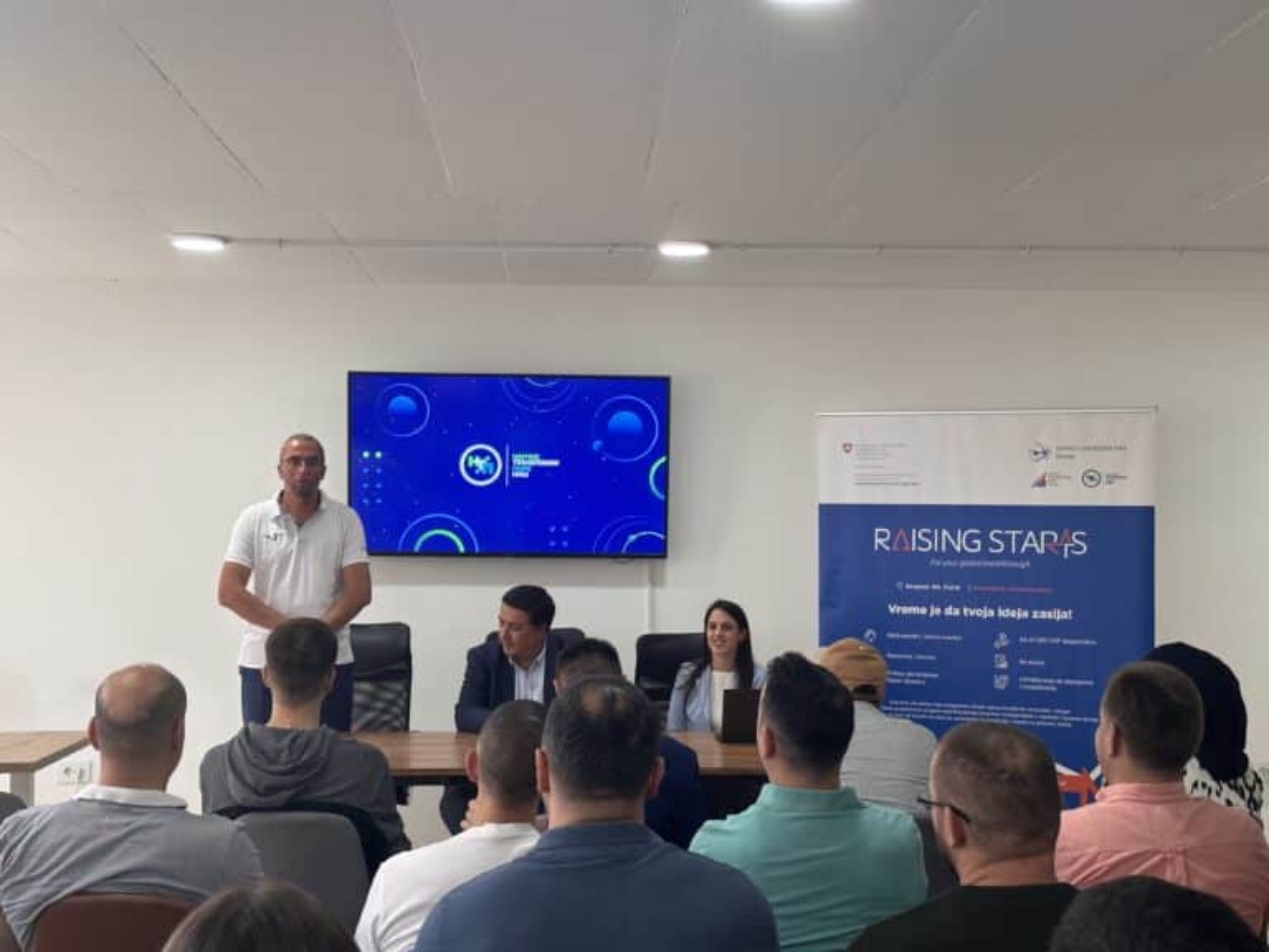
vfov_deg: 30.3
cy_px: 476
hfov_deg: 39.7
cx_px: 634
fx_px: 1760
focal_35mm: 48
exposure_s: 1/50
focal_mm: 6.86
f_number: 1.78
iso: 80
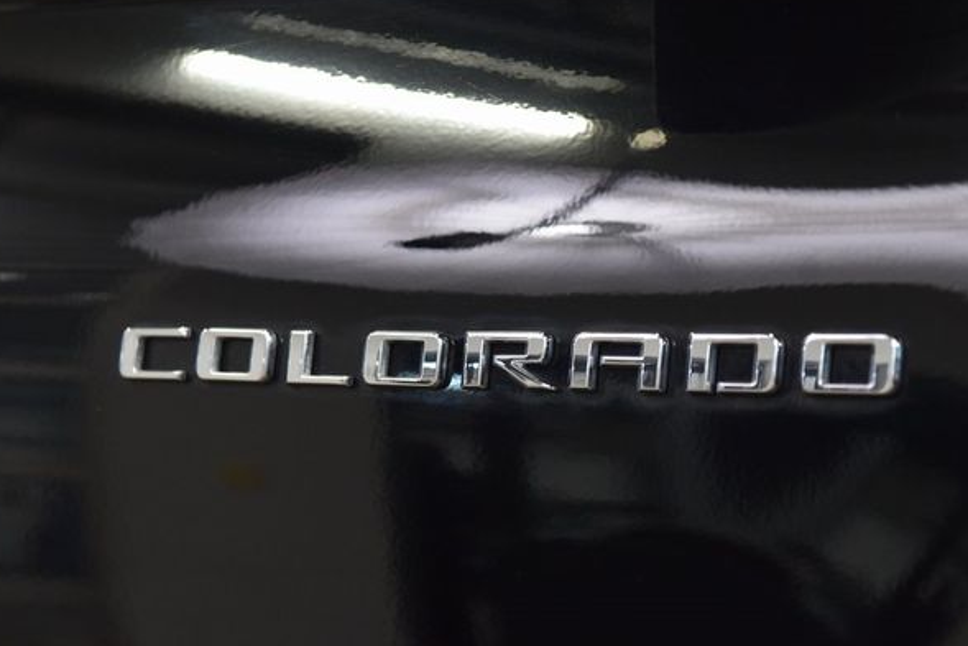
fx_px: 3066
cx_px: 475
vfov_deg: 12.0
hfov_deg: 17.9
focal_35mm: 114
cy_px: 302
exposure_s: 1/30
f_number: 6.3
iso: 1600
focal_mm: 70
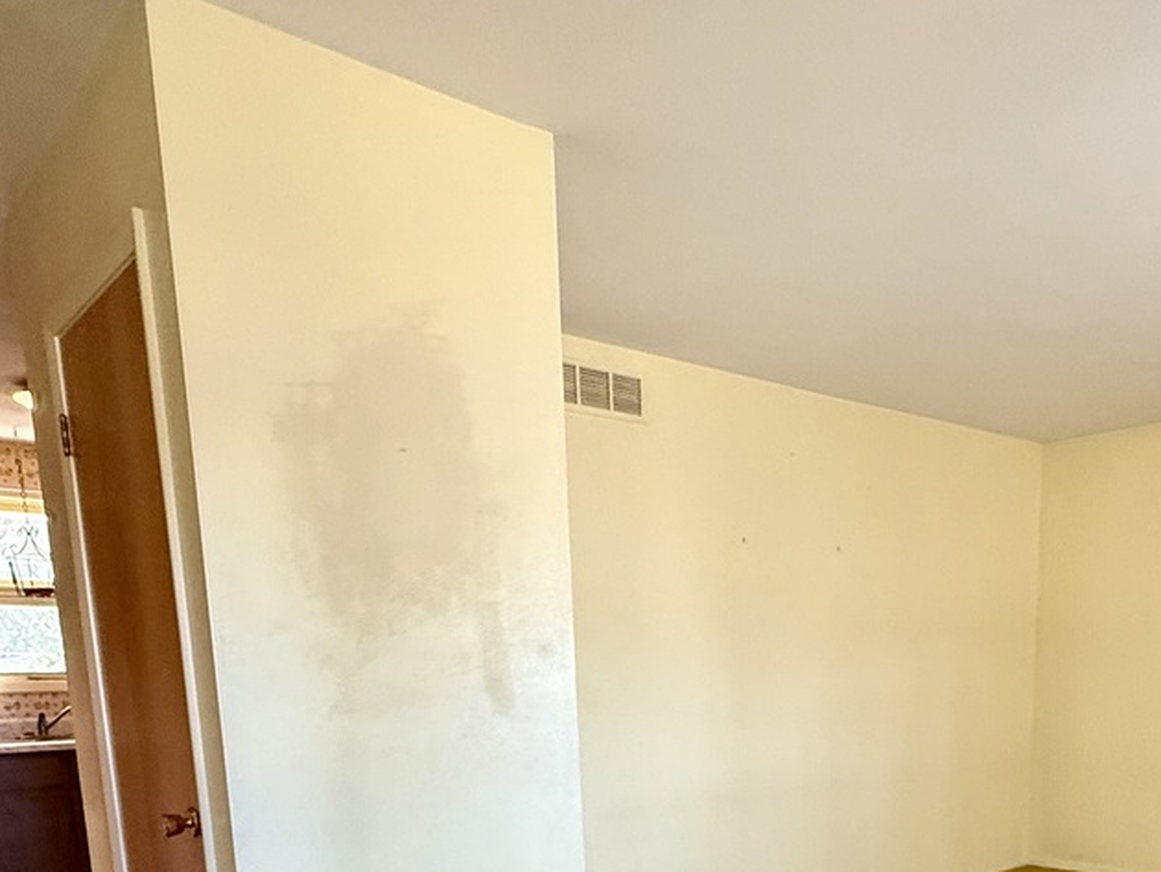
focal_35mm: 32
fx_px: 1074
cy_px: 854
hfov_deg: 55.9
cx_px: 748
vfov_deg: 39.5
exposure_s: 1/80
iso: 320
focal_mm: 2.22
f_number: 2.2
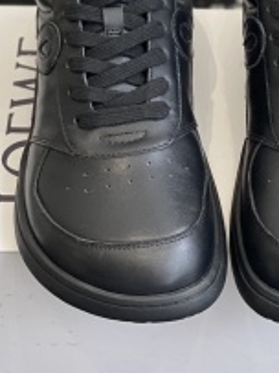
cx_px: 219
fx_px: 1377
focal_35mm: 128
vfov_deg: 15.2
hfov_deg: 11.5
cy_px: 24
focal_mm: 6
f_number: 2
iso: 40
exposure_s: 1/122
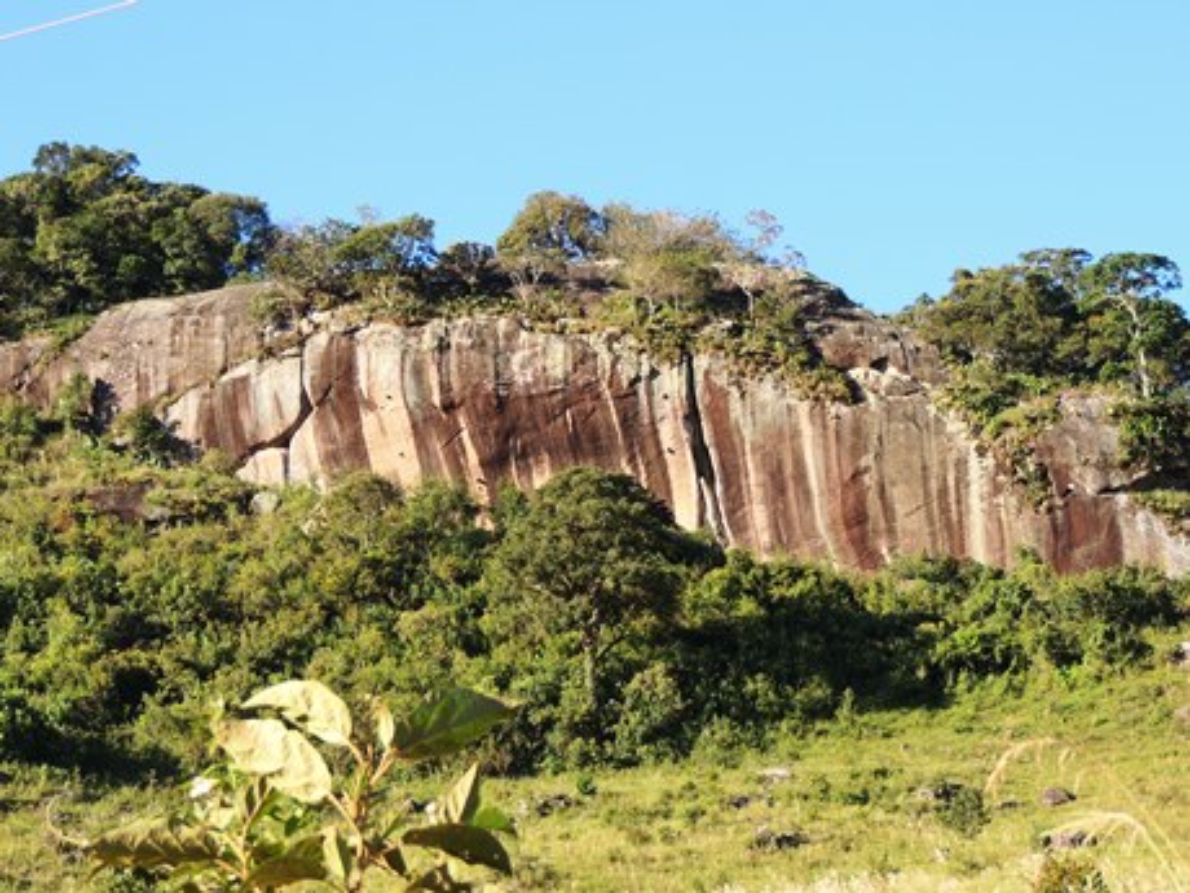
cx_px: 595
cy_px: 446
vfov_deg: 12.3
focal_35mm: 120
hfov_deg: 16.4
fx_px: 4125
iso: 100
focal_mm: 21.4
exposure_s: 1/200
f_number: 4.2
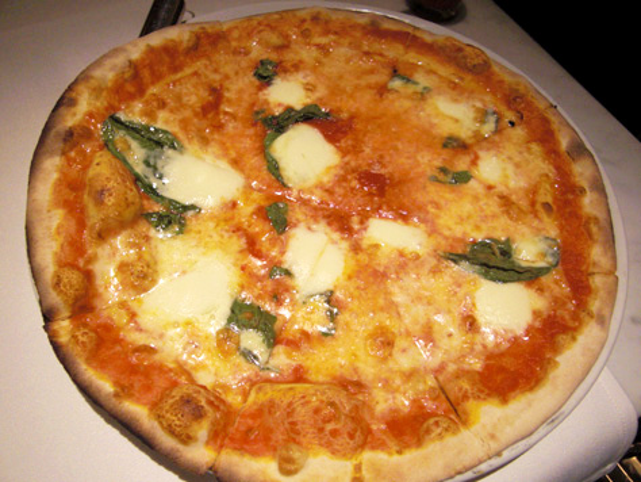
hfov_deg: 63.4
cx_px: 320
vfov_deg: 49.8
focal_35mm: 28
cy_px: 241
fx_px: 519
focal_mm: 4.9
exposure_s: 1/60
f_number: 2.6
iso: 200
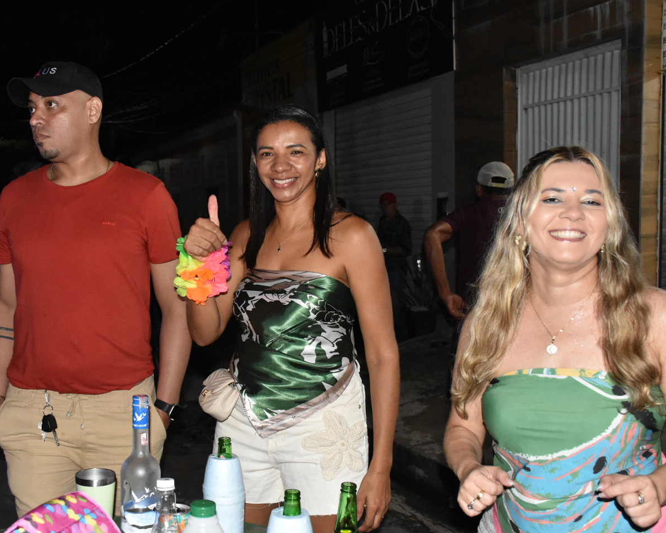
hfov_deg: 47.8
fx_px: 749
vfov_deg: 39.1
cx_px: 283
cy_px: 288
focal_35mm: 38
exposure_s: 1/100
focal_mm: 20
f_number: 5.6
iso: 3200
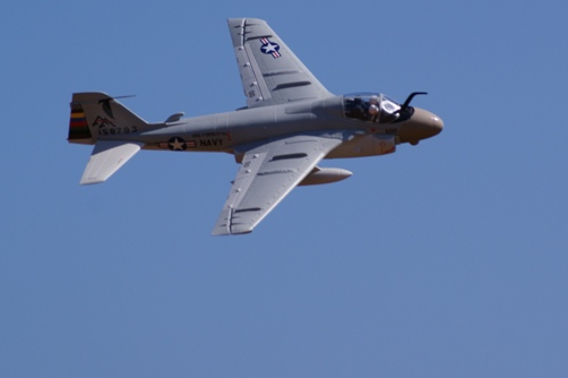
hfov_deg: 4.3
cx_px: 292
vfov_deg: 2.9
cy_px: 102
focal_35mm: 478
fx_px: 7537
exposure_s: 1/640
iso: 100
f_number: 8
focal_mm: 200
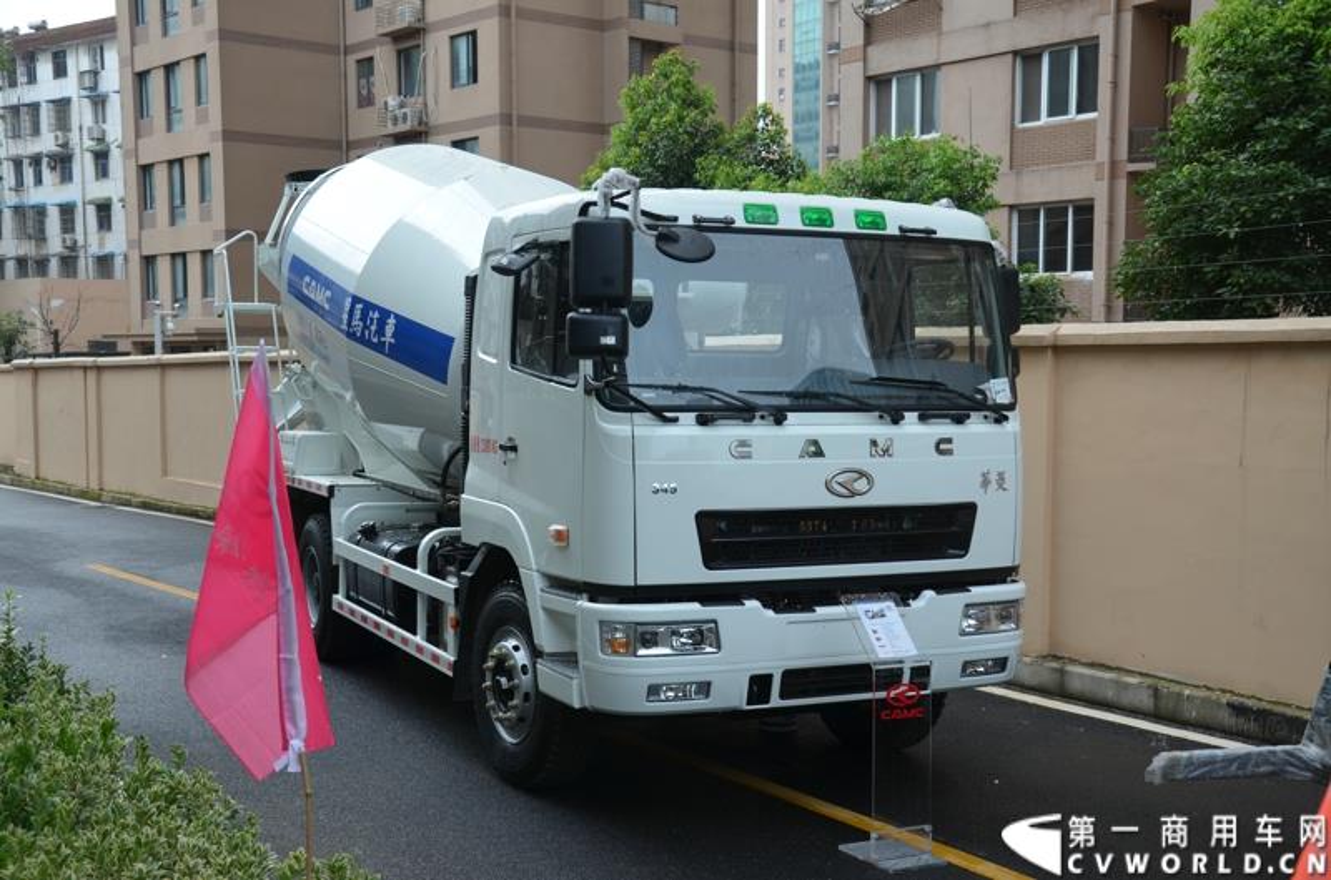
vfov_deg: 29.7
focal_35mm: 45
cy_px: 440
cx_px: 666
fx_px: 1659
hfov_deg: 43.7
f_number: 7.1
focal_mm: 30
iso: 200
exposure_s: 1/200
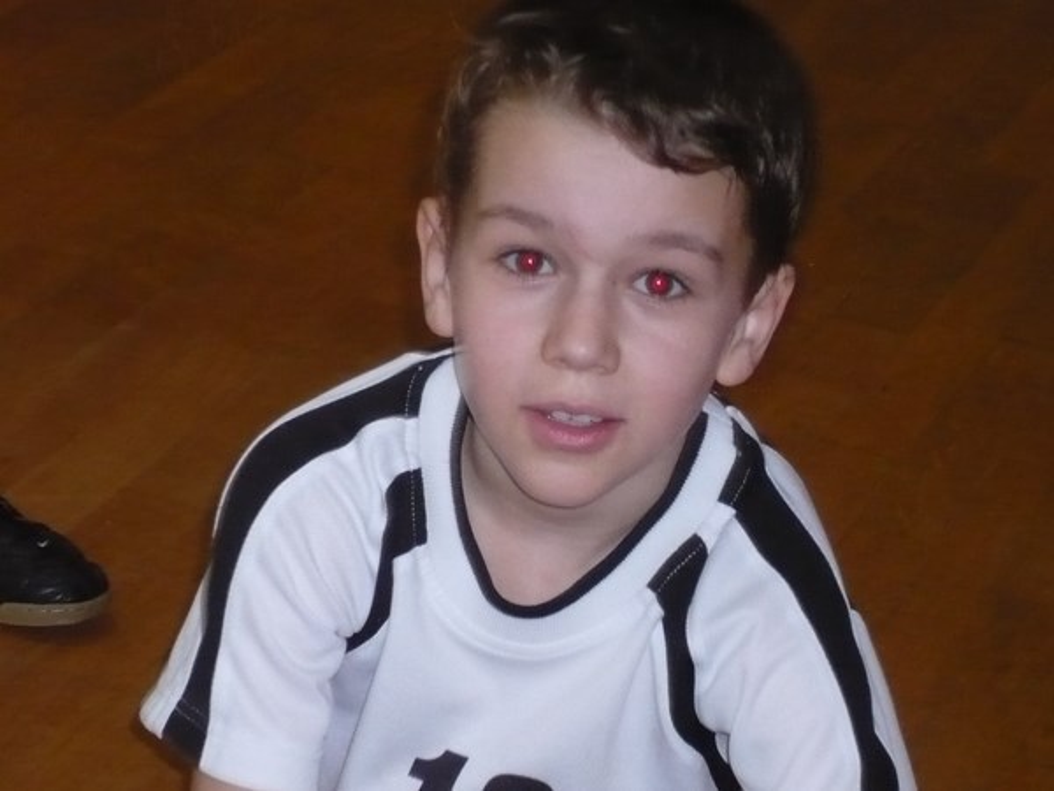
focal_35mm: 144
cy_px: 396
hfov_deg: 13.7
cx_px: 527
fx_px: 4385
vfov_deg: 10.3
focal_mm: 17.4
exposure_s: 1/30
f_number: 5
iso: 400
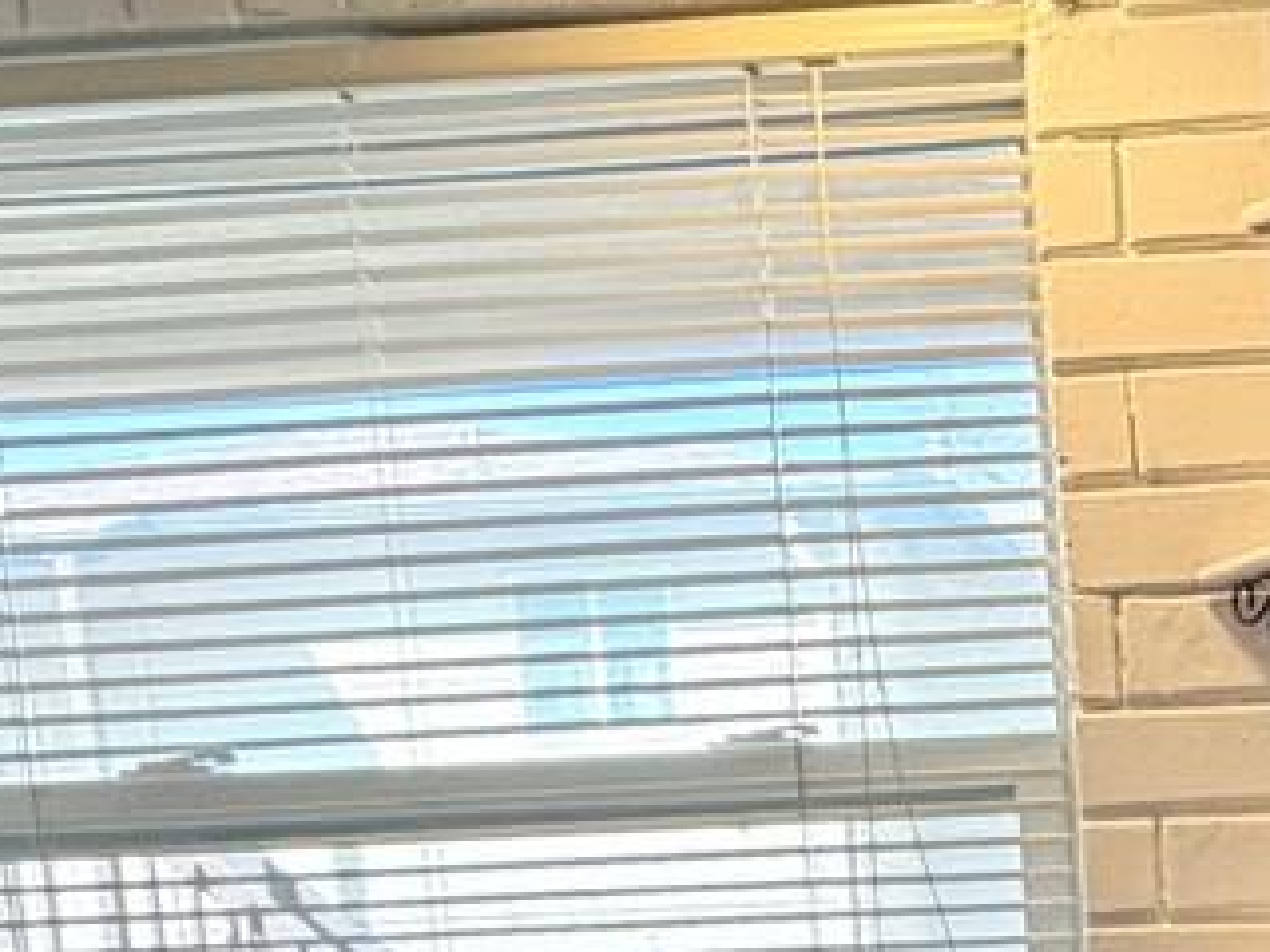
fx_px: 2568
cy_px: 1531
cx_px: 1369
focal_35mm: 70
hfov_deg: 25.9
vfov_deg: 18.1
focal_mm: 2.22
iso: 200
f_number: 2.2
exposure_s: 1/120
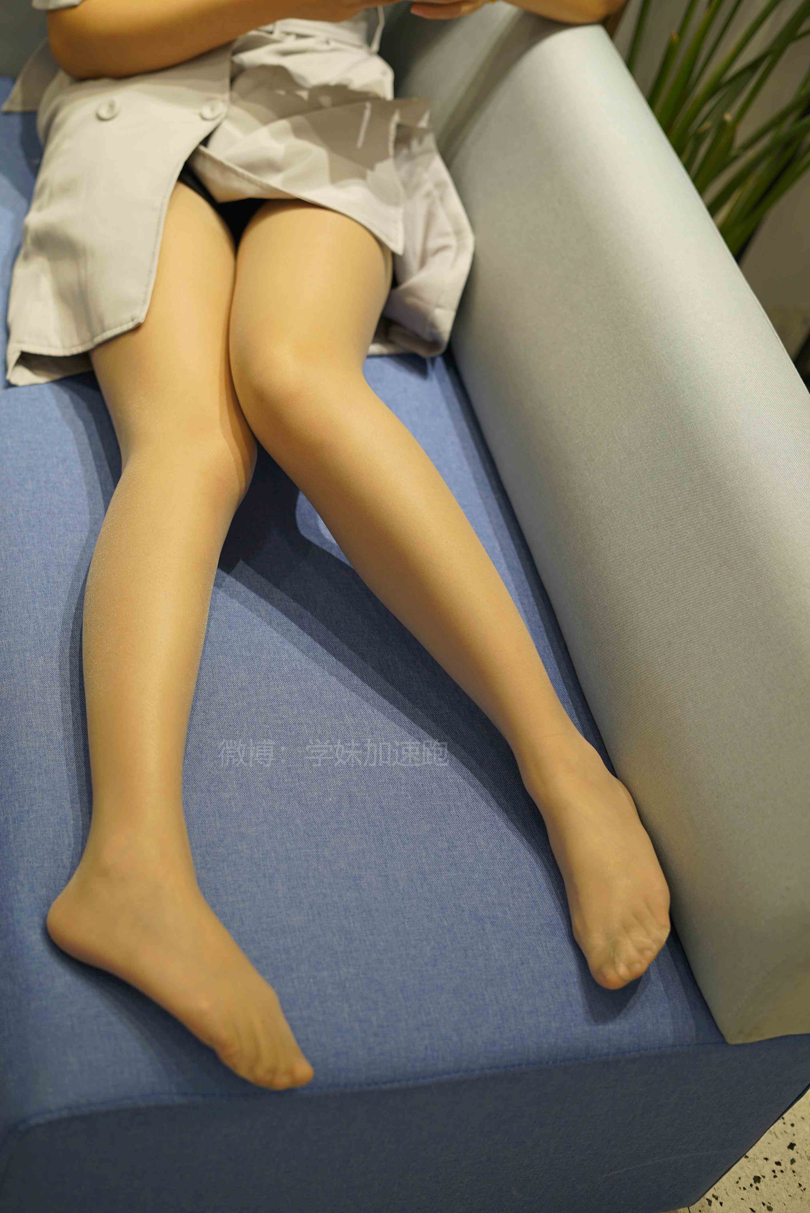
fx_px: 1685
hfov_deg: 27.0
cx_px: 405
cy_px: 606
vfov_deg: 39.6
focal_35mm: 50
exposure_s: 1/60
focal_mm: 50
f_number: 2.8
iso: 250
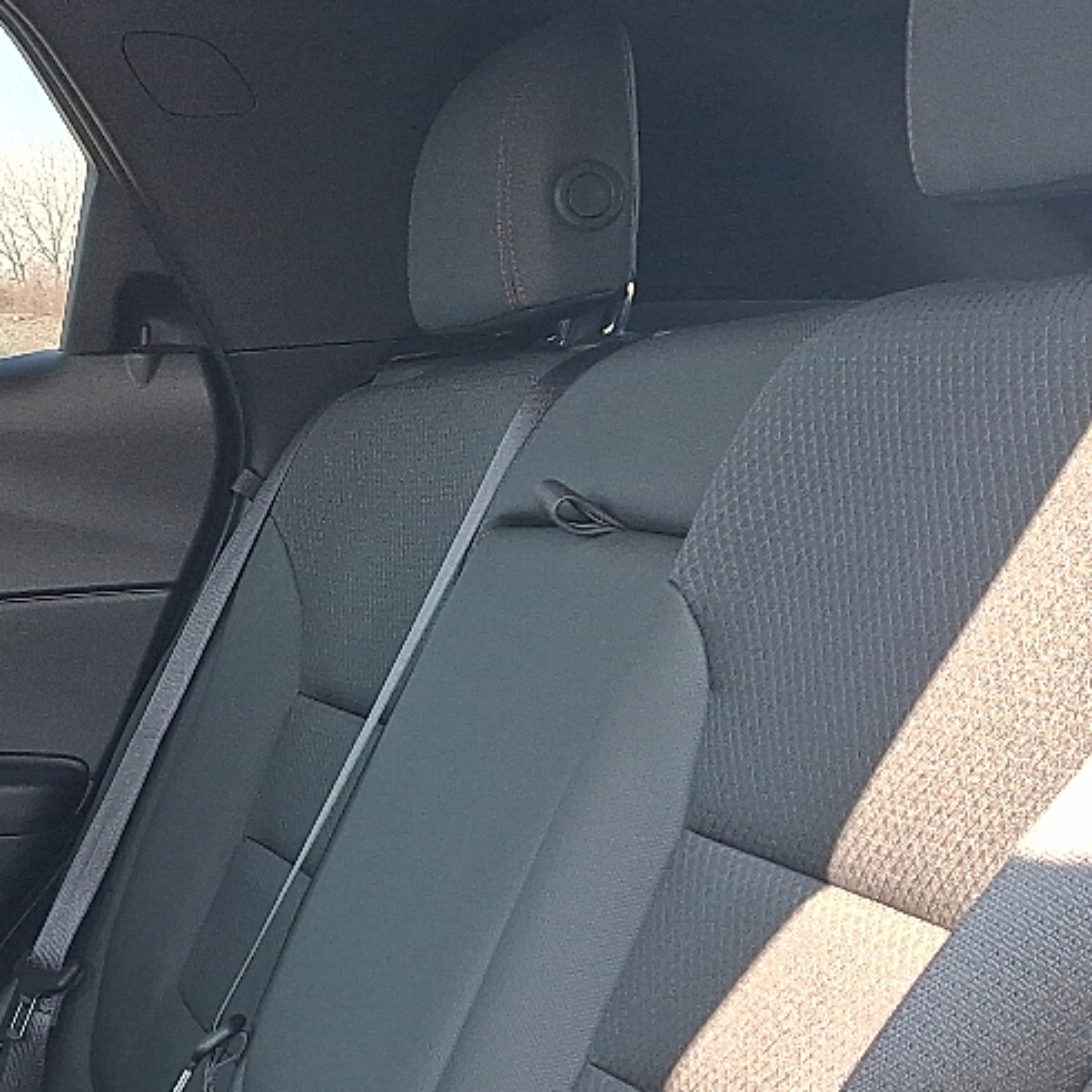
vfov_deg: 23.7
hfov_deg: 22.8
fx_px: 2570
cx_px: -64
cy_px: 823
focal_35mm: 72
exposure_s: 1/152
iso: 30
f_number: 1.8
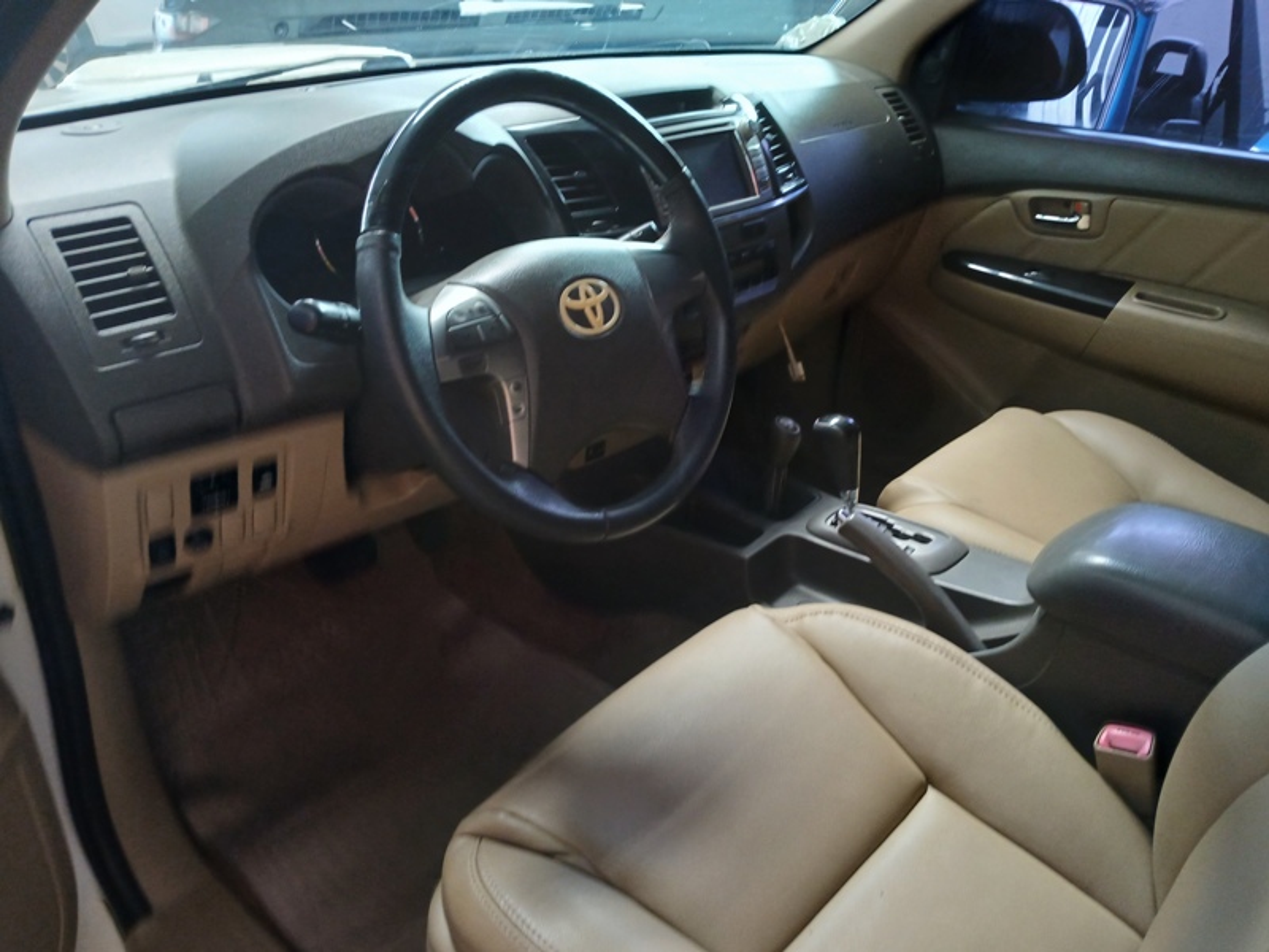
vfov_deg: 53.1
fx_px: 953
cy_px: 476
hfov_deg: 67.3
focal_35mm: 26
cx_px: 634
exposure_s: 1/40
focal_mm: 3.98
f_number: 1.8
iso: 200
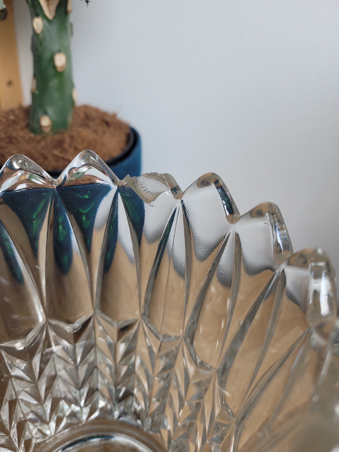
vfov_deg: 67.3
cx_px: 170
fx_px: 339
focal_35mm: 26
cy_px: 226
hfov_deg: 53.1
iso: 50
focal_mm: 5.4
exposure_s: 1/100
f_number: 1.8
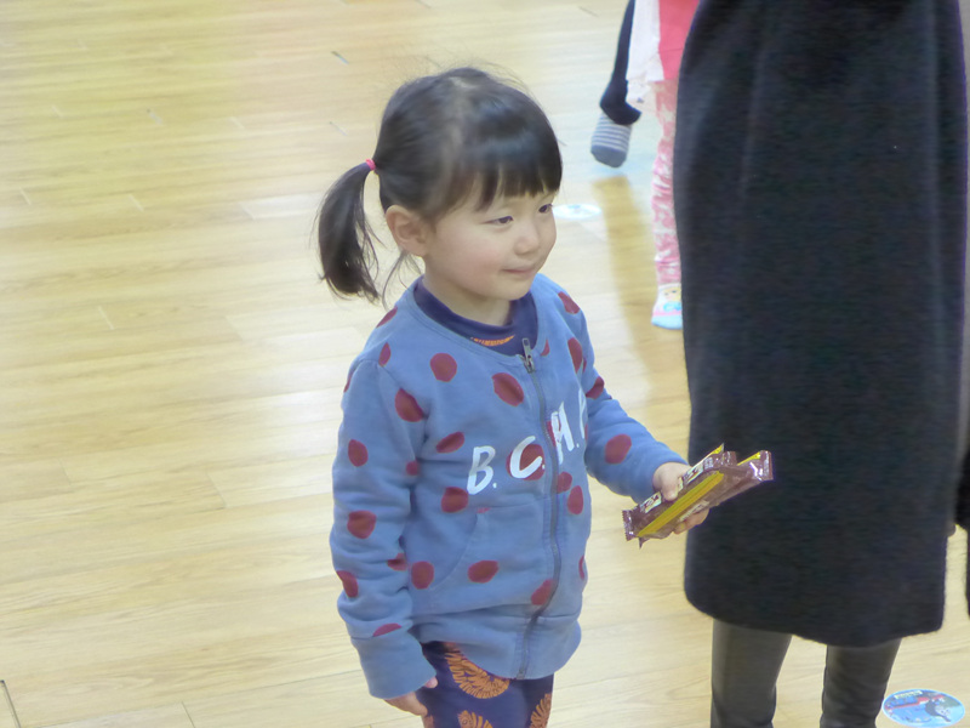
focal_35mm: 90
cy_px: 364
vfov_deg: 16.4
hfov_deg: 21.8
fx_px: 2522
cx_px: 485
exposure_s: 1/320
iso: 2500
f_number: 2.3
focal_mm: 17.7
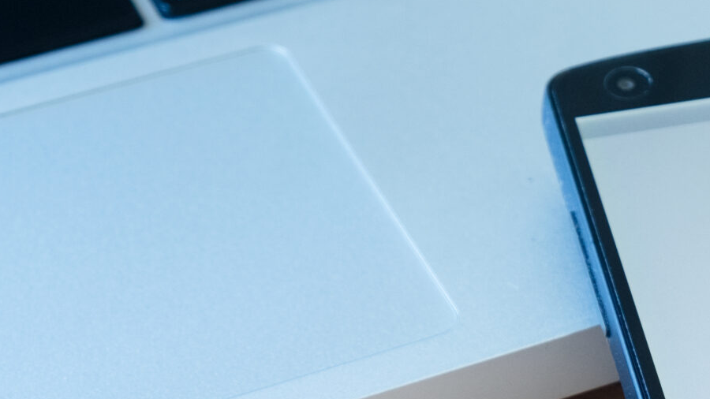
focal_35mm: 146
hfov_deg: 14.1
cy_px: 522
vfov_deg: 8.2
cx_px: 917
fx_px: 2748
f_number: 6.4
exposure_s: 1/15
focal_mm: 32.9
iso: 400
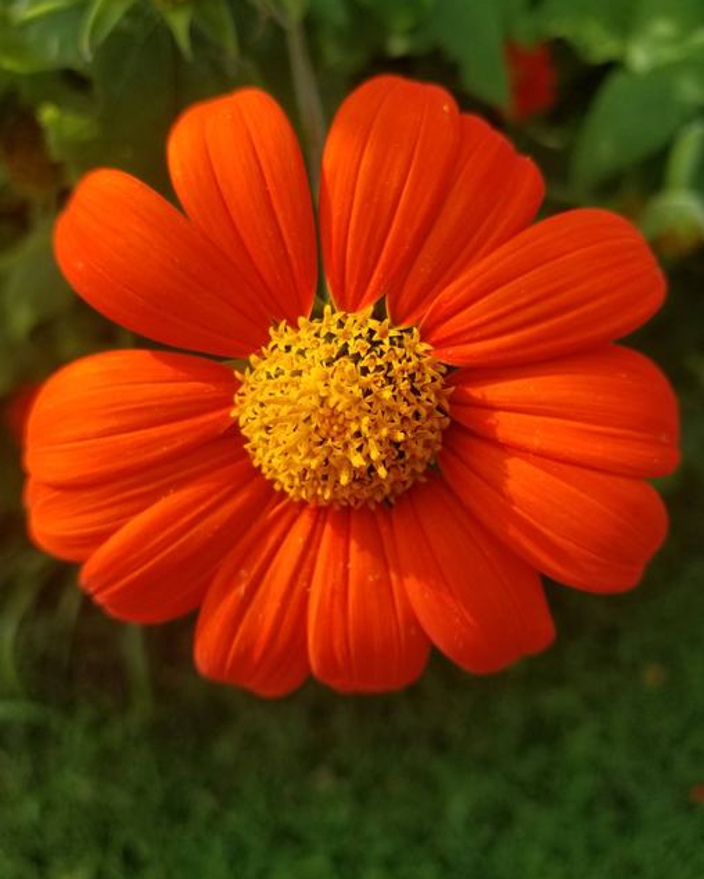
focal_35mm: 28
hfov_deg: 51.6
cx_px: 342
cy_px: 401
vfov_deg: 62.1
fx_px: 729
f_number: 1.7
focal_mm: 4.25
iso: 50
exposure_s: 1/1104
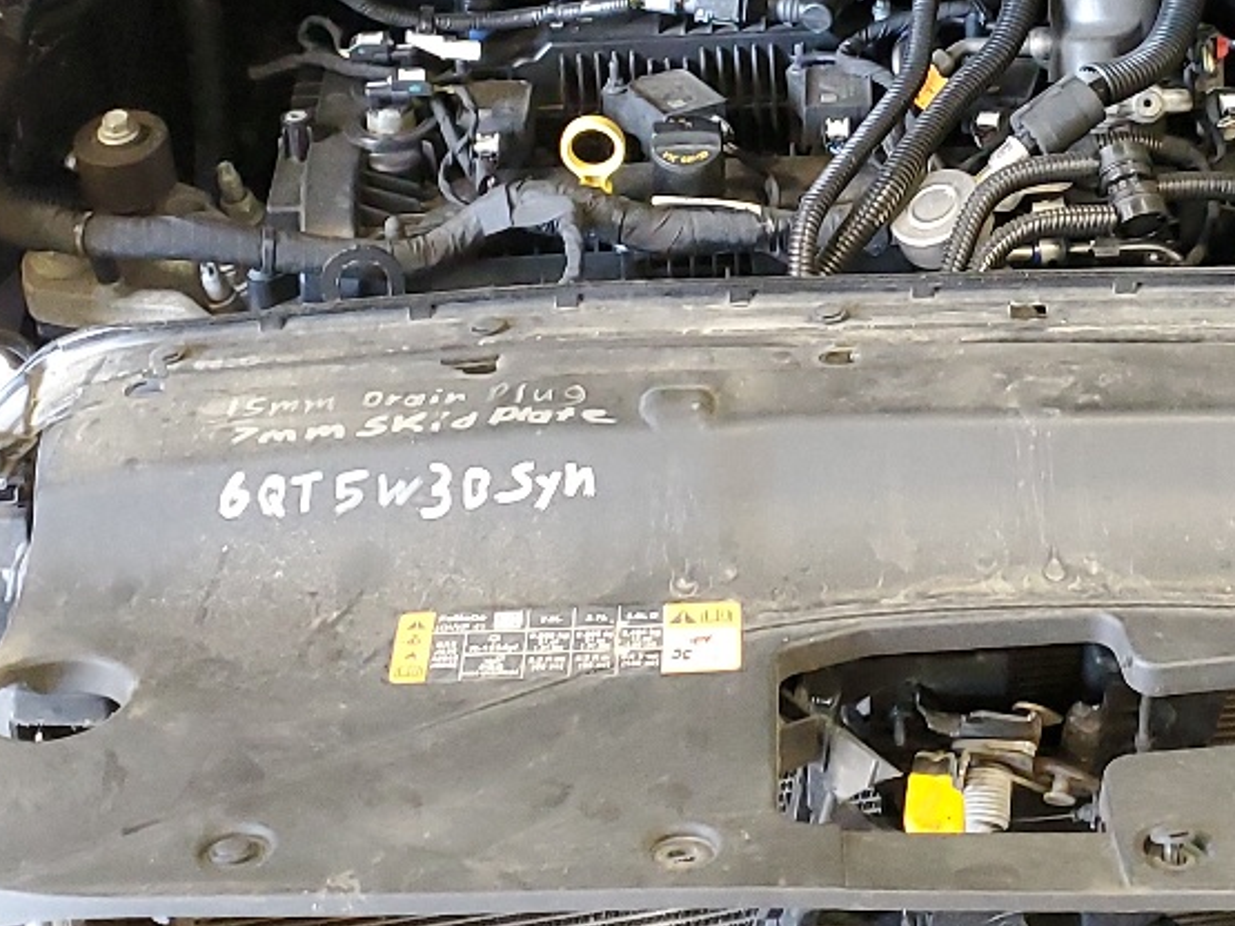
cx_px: 897
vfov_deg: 19.3
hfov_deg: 25.7
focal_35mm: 75
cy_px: 111
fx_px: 2675
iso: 279
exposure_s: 1/60.2
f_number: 1.5
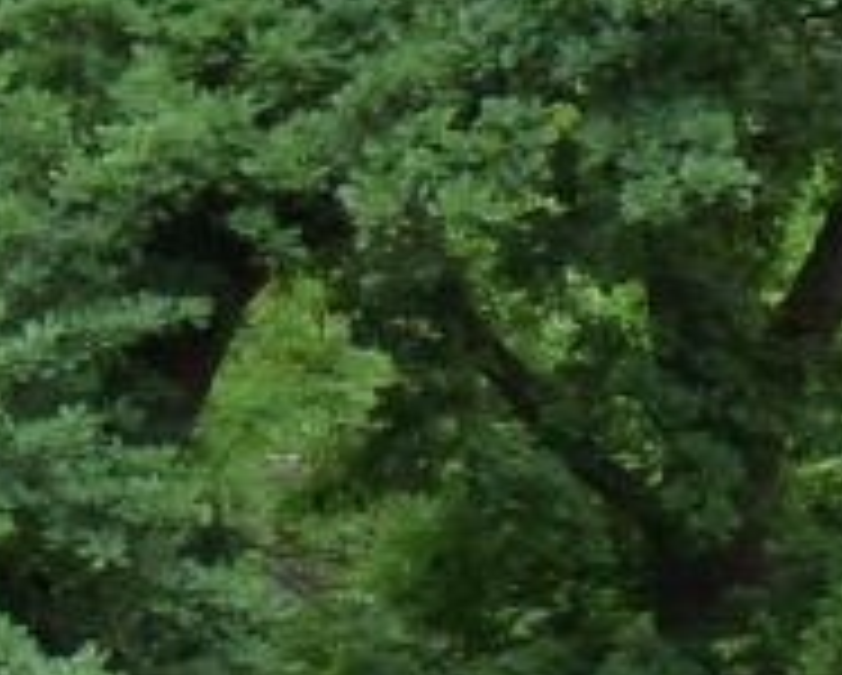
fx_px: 10926
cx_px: -707
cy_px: 810
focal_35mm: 438
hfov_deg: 4.4
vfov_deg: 3.5
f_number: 5
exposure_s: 1/200
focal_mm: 13.3
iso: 160
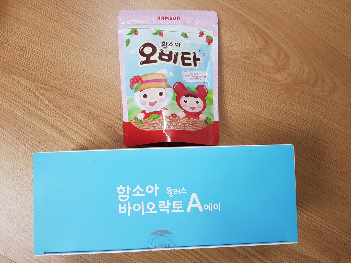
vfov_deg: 53.1
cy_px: 132
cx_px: 176
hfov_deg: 67.3
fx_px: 264
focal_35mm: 26
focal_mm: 4.3
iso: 100
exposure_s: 1/60
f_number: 1.7
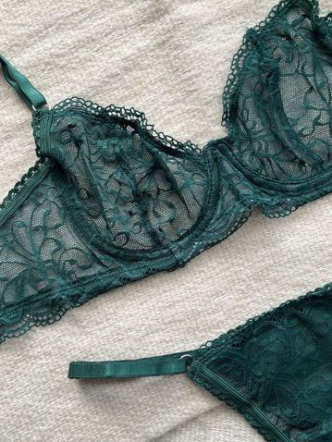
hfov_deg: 48.2
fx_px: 371
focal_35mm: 29
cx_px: 157
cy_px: 244
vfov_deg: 61.5
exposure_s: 1/92
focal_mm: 5.1
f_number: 1.6
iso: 125
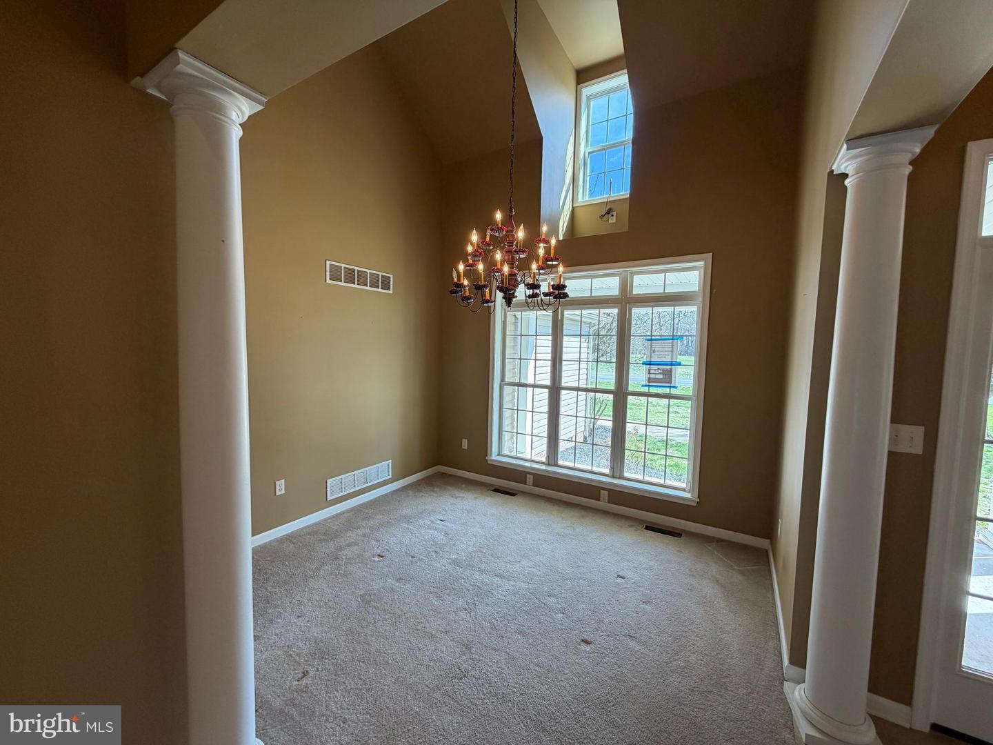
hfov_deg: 102.1
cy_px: 372
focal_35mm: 14
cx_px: 496
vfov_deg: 85.7
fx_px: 402
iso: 100
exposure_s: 1/120
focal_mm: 2.22
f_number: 2.2
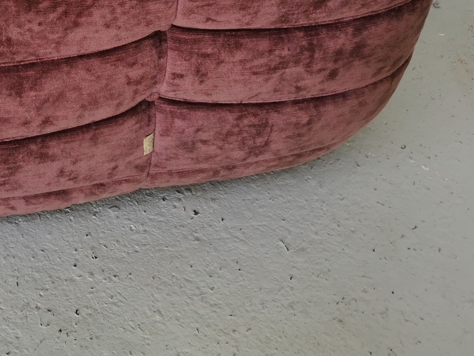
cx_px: 34
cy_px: -41
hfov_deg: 29.3
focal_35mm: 63
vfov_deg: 22.0
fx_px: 863
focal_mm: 5.58
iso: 80
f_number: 1.8
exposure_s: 1/100
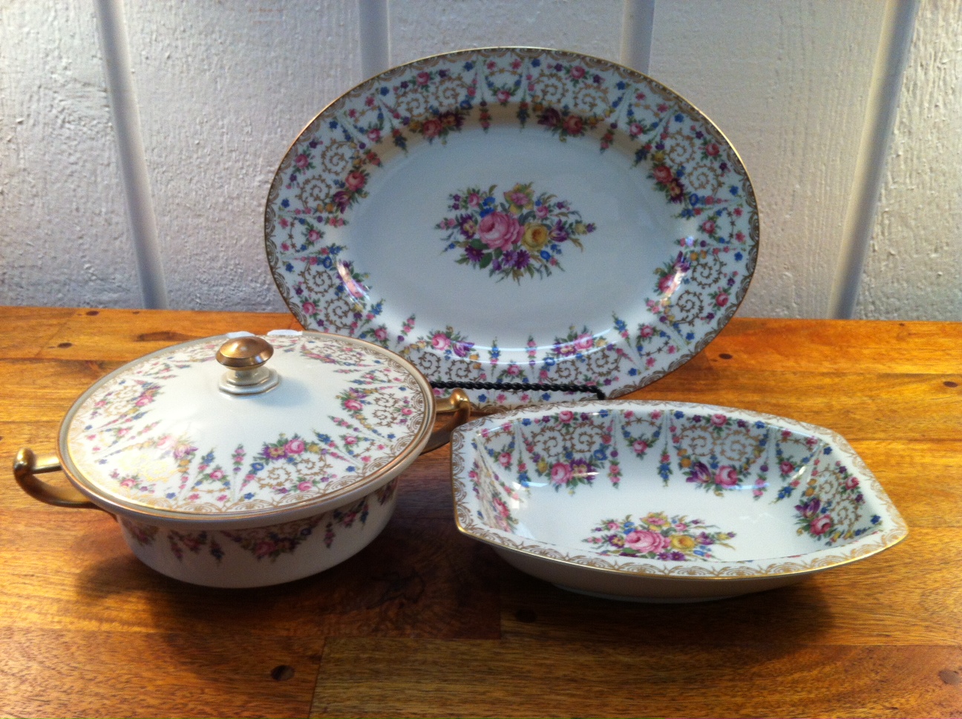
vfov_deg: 40.6
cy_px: 360
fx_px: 971
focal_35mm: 35
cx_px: 481
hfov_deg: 52.7
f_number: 2.8
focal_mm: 3.85
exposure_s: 1/15
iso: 100
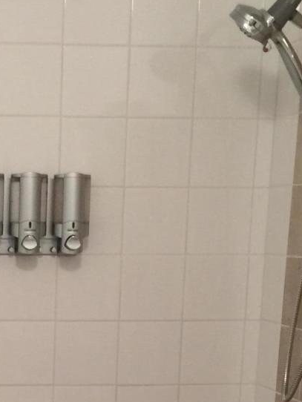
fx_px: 1244
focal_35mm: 107
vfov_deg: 17.2
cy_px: 525
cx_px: -53
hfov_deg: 13.5
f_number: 2.2
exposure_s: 1/15
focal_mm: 4.15
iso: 32
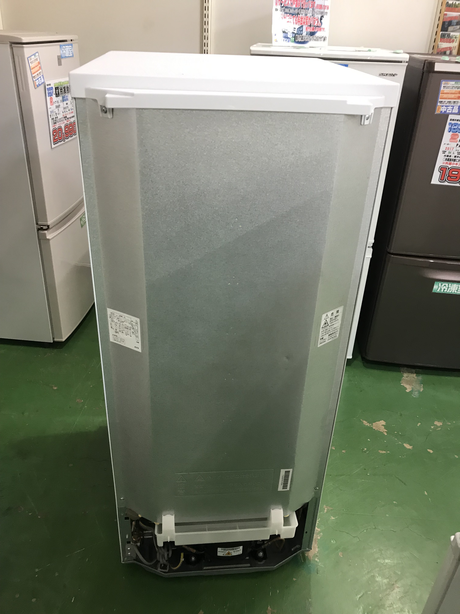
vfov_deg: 63.4
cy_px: 307
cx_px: 230
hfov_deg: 49.7
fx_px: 496
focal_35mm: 28
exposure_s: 1/20
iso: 40
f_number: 1.8
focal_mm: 3.99
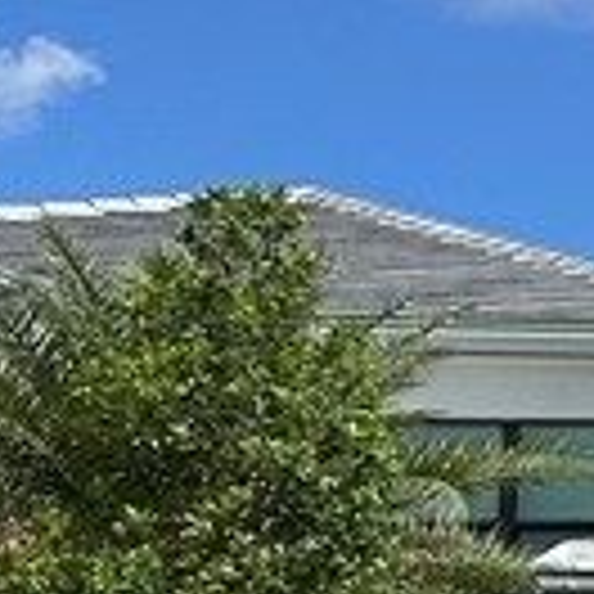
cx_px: 2272
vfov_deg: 10.4
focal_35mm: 164
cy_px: 788
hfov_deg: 7.7
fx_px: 3184
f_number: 1.78
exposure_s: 1/5525
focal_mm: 6.86
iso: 80
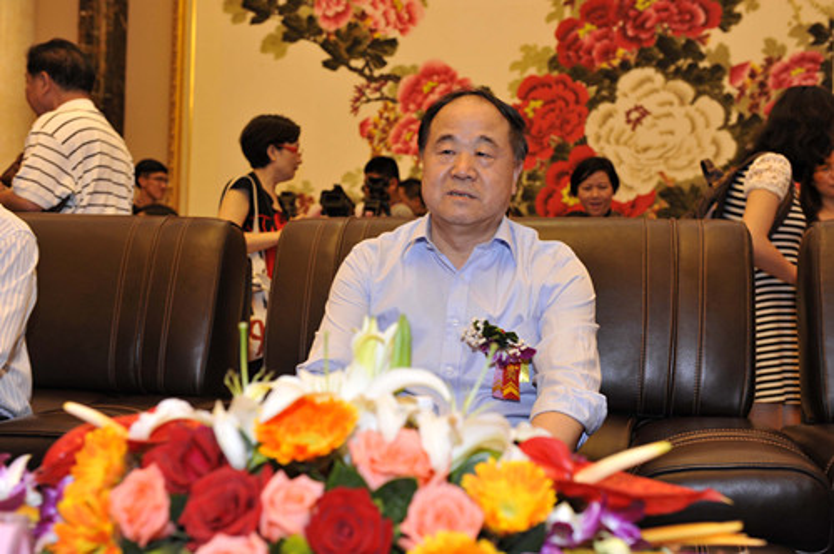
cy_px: 277
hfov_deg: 41.2
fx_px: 1111
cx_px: 417
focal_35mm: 48
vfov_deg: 28.0
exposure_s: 1/60
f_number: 4
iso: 1250
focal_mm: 48
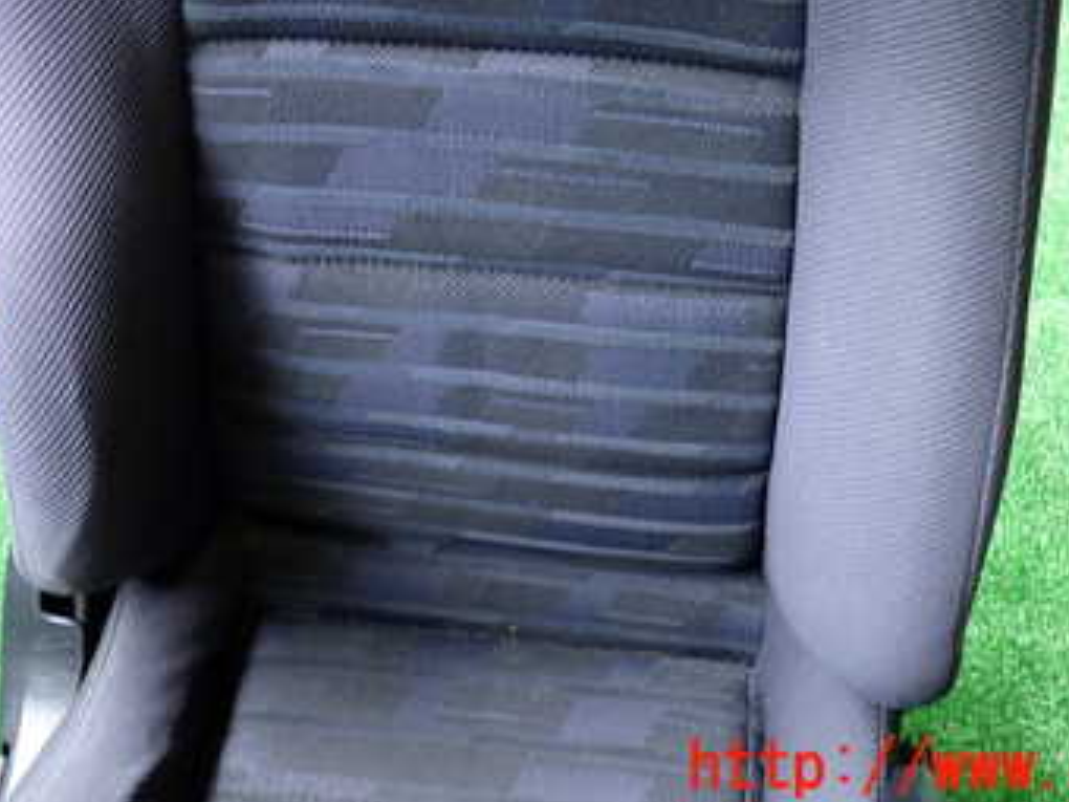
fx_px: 1637
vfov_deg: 26.7
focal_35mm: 53
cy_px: 101
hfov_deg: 36.1
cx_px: 456
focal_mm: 5.4
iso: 200
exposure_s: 1/50
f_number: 2.3
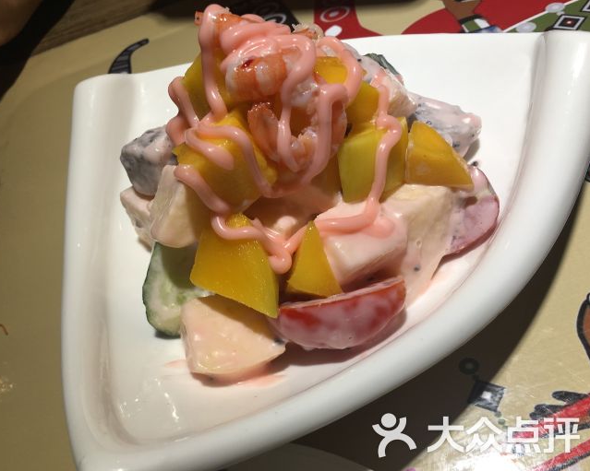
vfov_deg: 47.1
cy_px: 241
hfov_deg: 57.2
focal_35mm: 31
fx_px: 541
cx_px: 281
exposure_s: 1/169
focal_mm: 4.15
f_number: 2.2
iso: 25
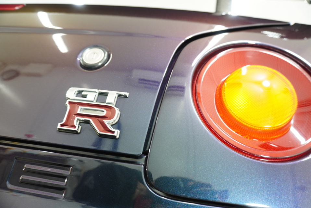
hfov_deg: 73.7
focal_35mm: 24
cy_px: 104
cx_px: 156
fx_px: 207
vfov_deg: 53.2
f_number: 3.5
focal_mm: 16
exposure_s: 1/30
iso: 320
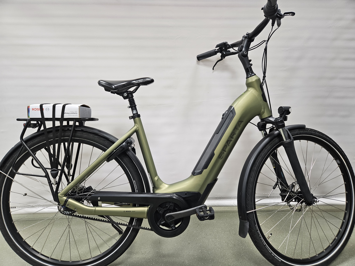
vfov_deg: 58.9
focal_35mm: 23
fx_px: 236
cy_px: 133
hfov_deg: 73.9
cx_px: 178
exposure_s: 1/100
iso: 160
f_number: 1.8
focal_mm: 5.4
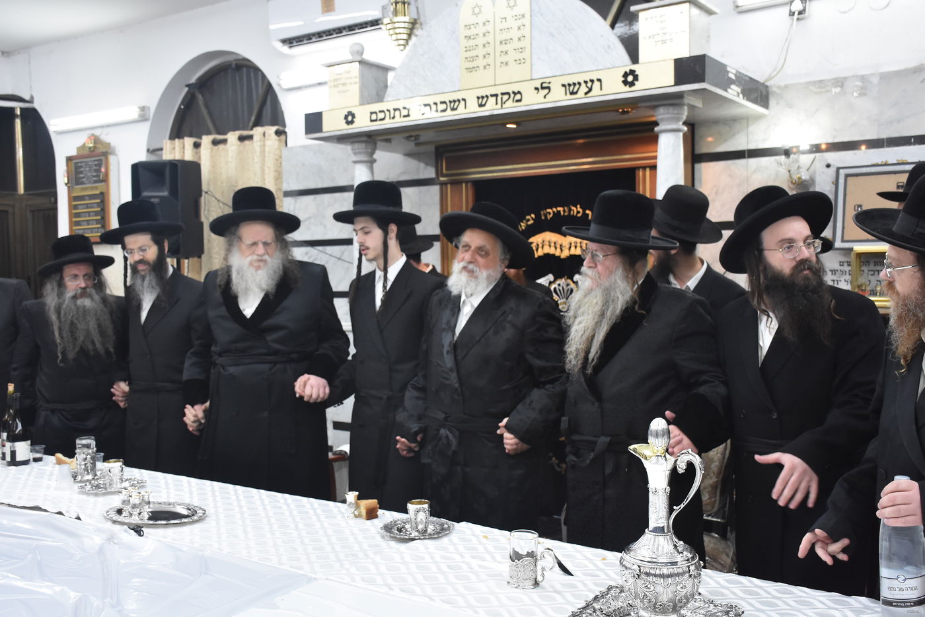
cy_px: 308
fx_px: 925
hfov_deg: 53.1
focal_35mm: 36
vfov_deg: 36.9
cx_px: 462
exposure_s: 1/125
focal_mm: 24
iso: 1600
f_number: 6.3
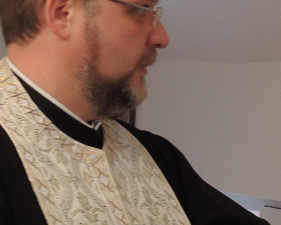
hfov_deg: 7.2
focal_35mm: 264
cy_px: 289
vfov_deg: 5.8
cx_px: 417
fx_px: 2195
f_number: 2.8
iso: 280
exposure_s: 1/50
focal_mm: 12.5
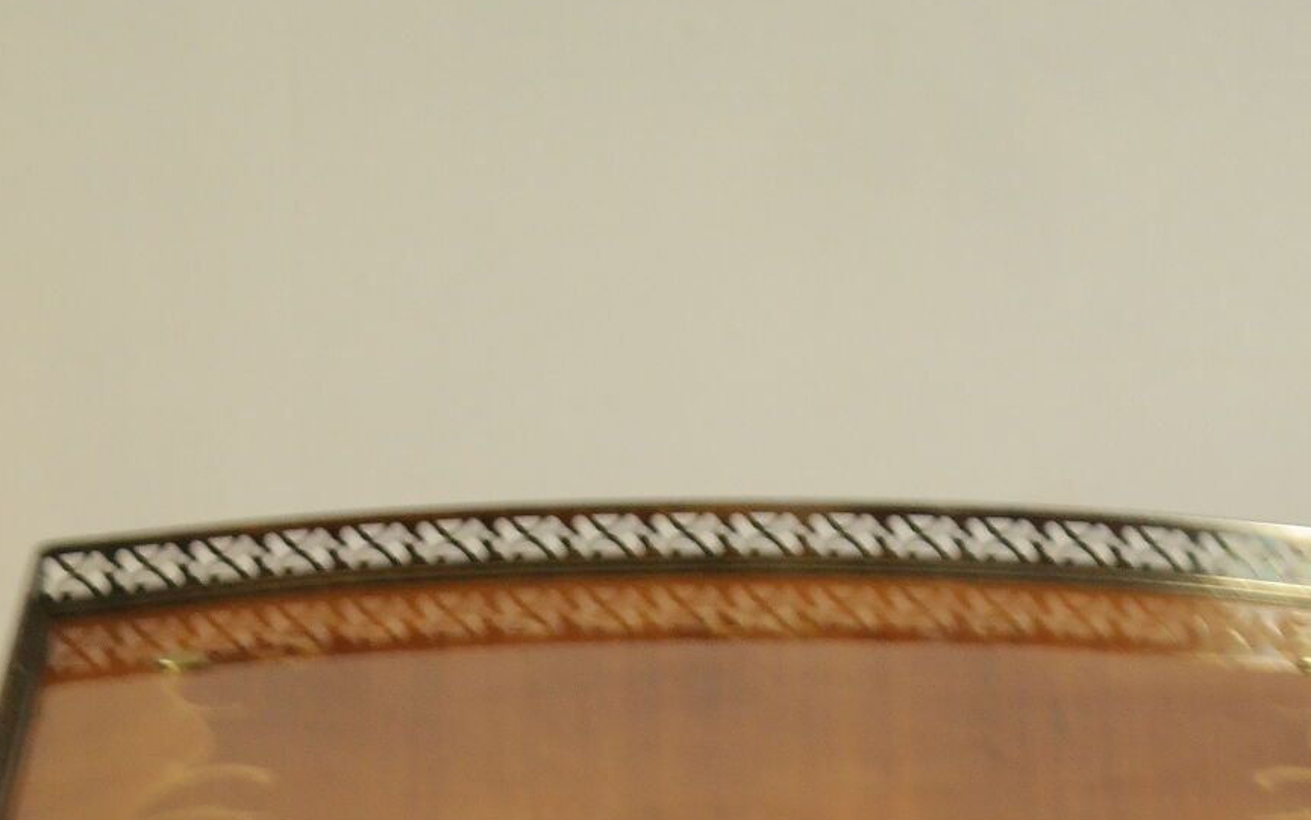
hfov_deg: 7.8
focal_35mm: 270
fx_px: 9649
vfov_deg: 4.8
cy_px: 1898
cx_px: 717
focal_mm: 50
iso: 400
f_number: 5.6
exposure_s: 1/30
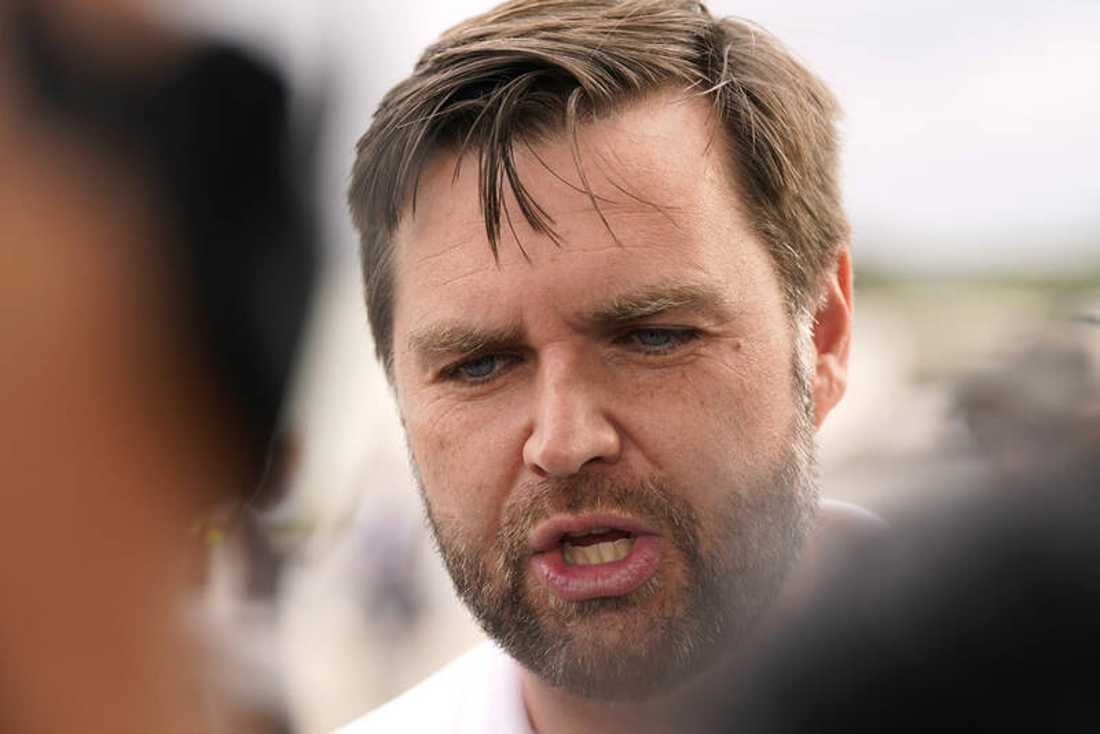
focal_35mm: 155
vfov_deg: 8.9
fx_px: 4738
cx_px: 550
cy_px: 367
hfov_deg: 13.2
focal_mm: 155
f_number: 4.5
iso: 400
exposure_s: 1/500
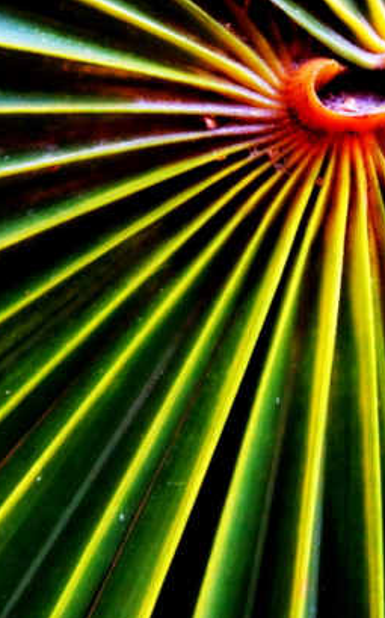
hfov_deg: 3.2
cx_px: 356
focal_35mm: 404
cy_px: 156
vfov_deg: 5.2
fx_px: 6794
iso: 1250
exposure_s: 1/160
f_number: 5.6
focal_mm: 90
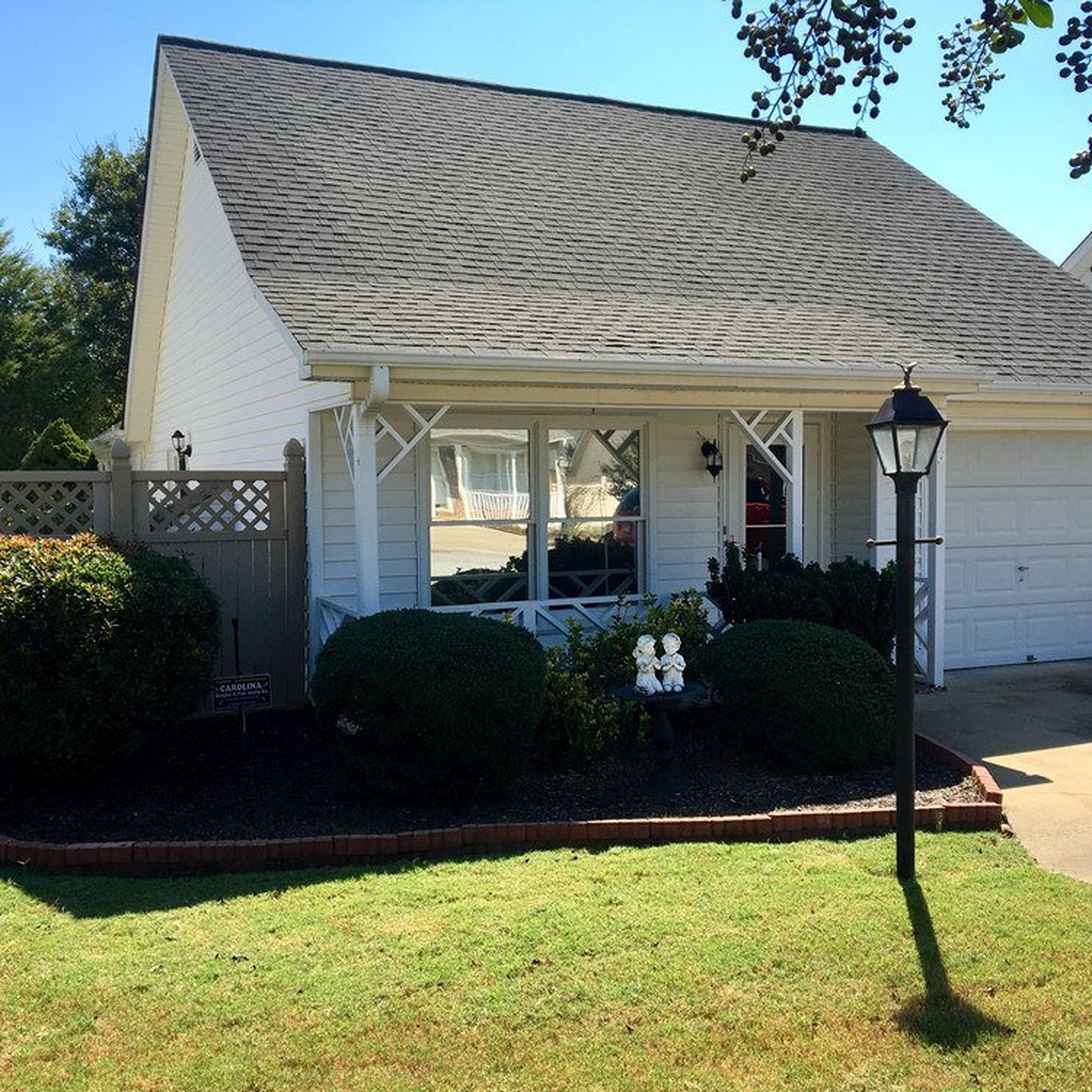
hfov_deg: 47.2
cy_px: 549
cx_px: 597
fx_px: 1249
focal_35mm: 35
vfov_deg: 47.2
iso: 25
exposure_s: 1/1241
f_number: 2.2
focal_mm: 4.15
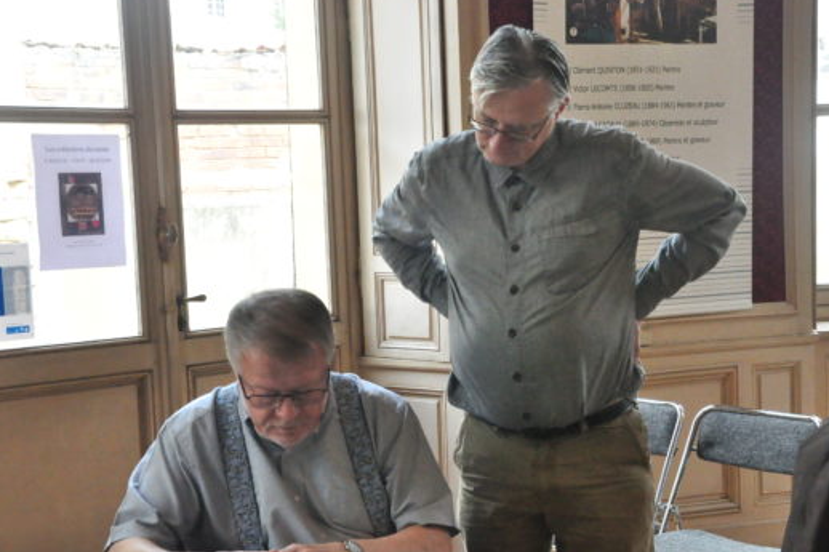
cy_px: 324
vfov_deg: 21.2
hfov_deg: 31.4
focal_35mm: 64
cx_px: 431
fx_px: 1473
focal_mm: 34
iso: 3200
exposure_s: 1/250
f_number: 8
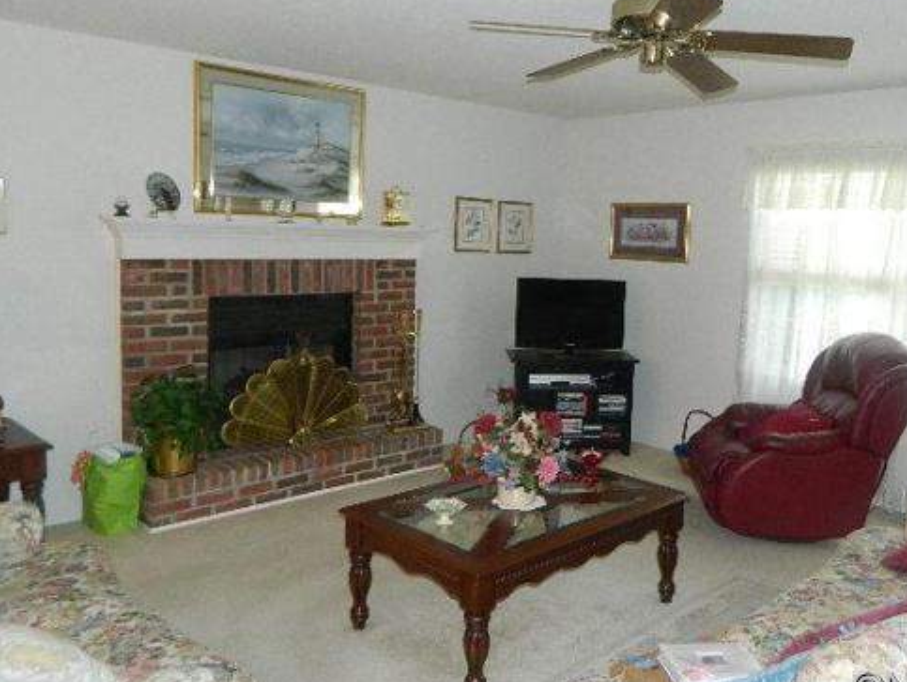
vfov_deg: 46.8
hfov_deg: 59.5
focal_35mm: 30
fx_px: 787
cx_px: 541
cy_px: 319
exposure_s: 1/30
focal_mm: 4.5
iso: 200
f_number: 3.1
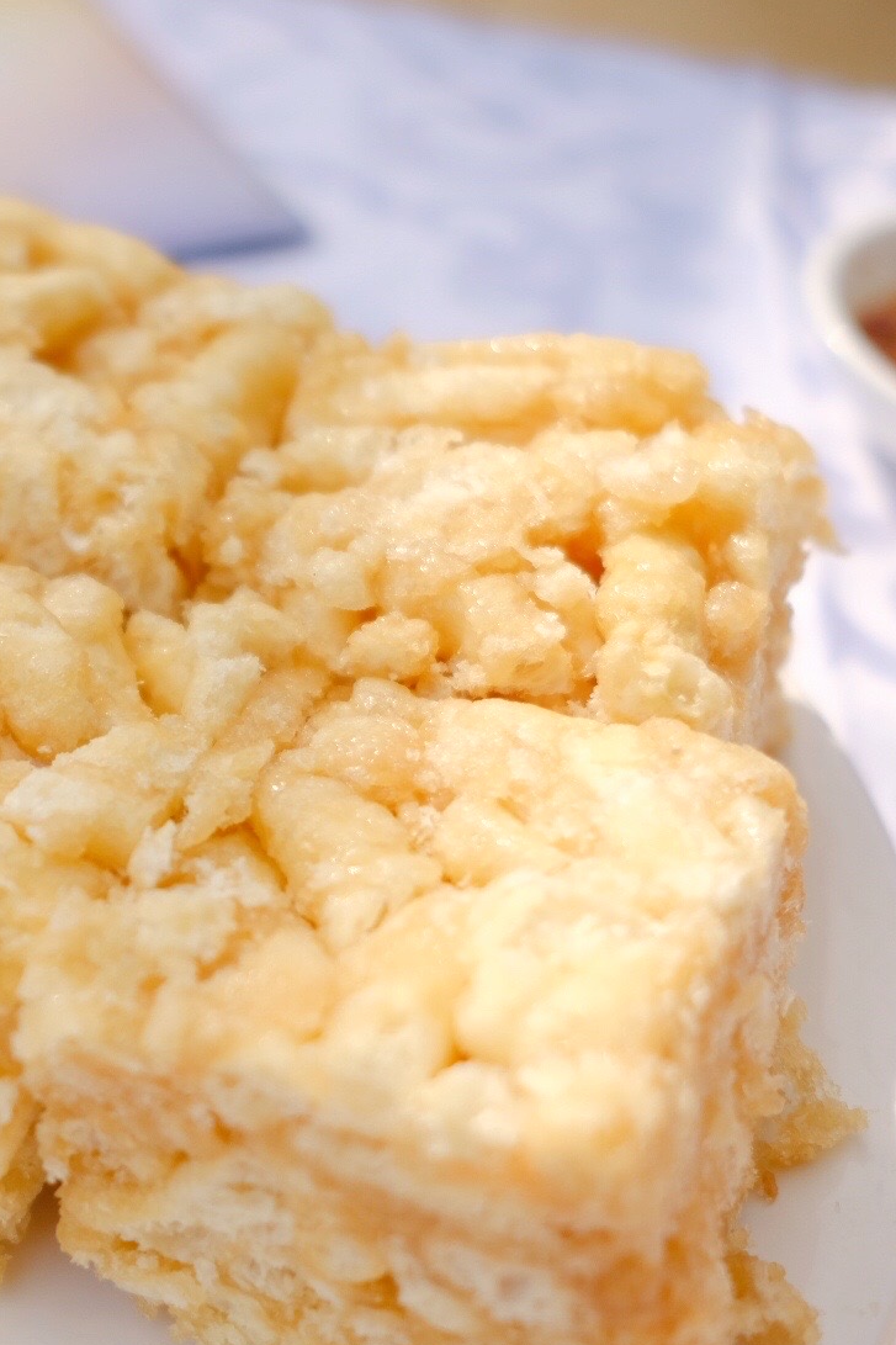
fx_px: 2129
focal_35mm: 57
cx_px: -31
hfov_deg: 22.7
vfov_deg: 35.1
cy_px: 650
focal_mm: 23
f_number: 2.8
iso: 320
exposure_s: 1/4000
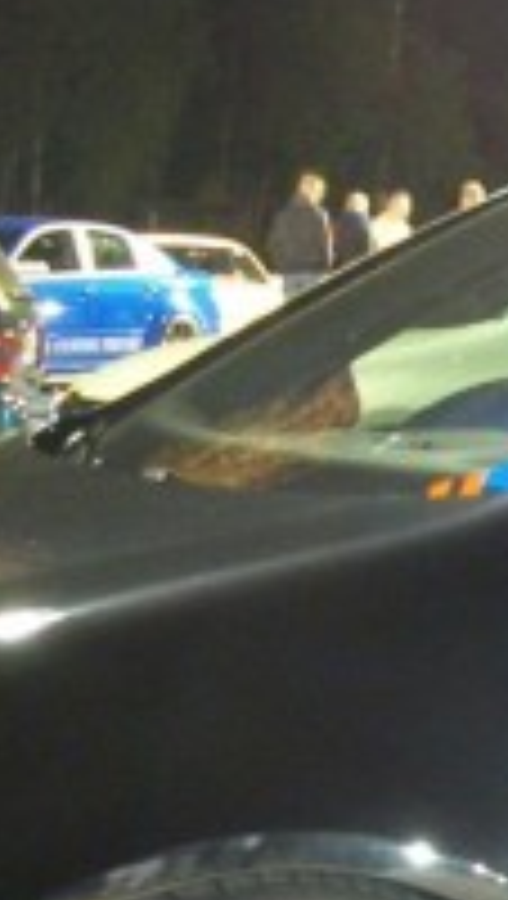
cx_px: 827
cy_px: 698
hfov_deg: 8.0
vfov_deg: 14.4
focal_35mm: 148
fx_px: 3532
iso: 173
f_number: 2.9
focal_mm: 5.7
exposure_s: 1.5
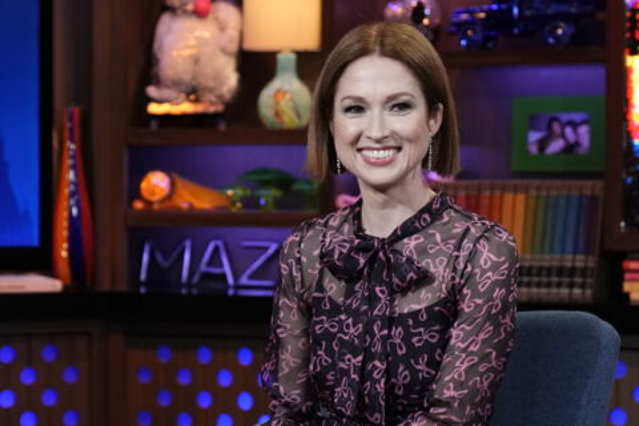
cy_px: 213
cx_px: 320
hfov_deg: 19.5
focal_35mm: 105
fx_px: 1864
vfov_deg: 13.0
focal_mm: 70
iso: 2500
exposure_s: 1/160
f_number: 2.8
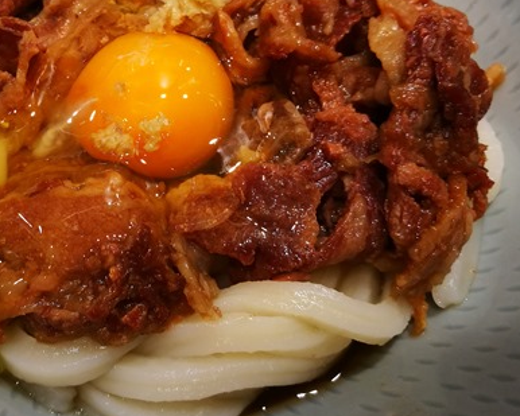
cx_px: 139
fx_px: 631
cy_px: 135
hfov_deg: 43.5
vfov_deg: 36.1
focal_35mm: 41
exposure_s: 1/50
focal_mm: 4.5
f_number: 2.2
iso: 200
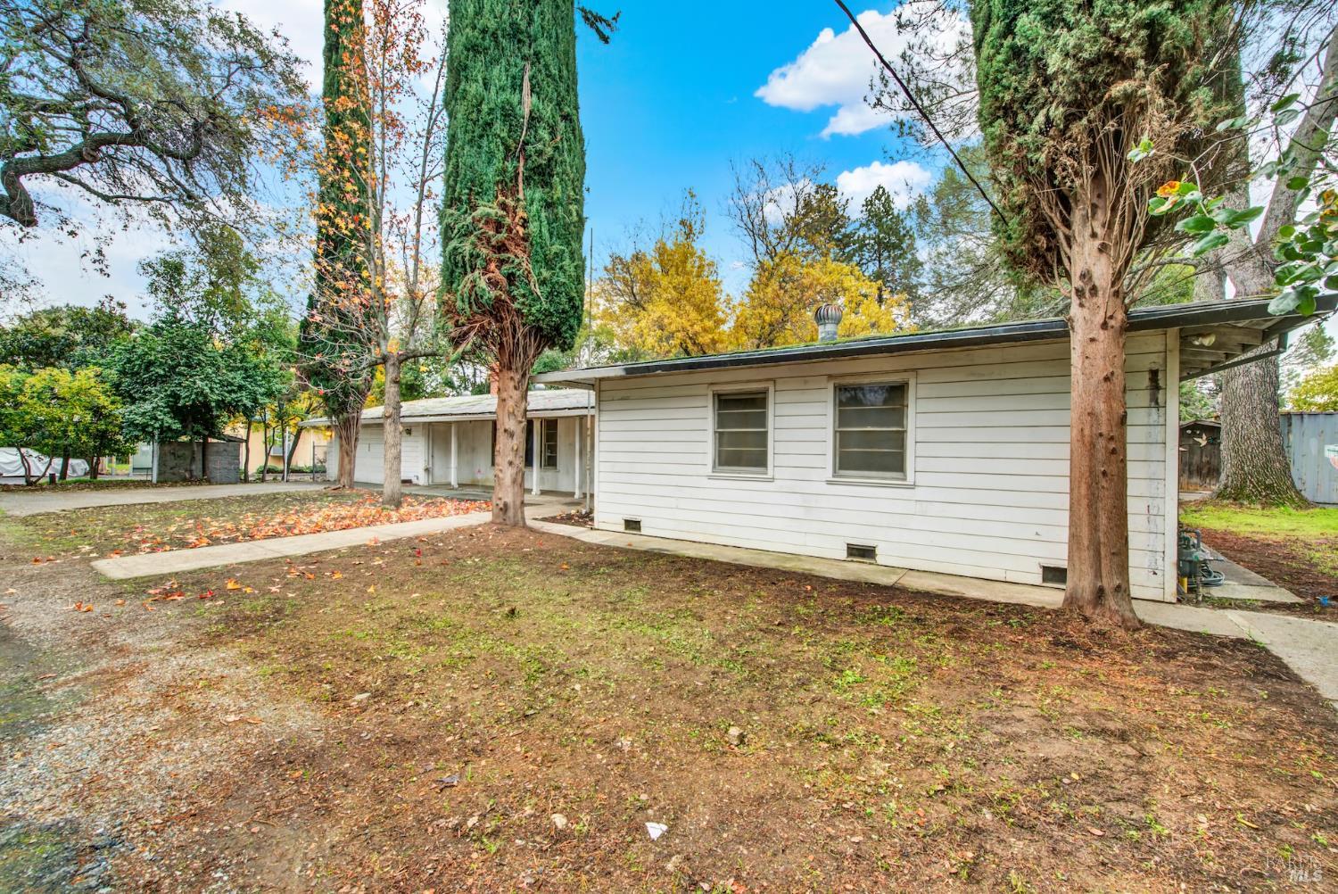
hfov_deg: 104.2
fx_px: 521
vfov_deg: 81.3
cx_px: 669
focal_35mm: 14
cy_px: 447
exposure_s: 1/8
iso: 100
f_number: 14
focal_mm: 14
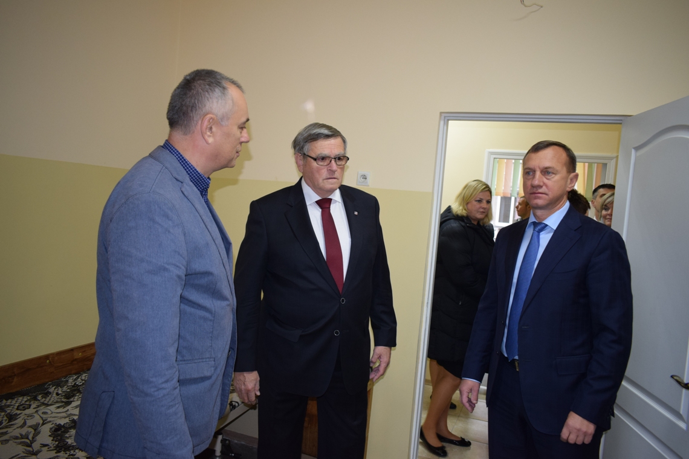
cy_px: 230
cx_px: 344
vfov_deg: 47.9
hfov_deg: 67.4
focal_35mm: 27
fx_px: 517
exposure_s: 1/60
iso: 800
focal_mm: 18
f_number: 4
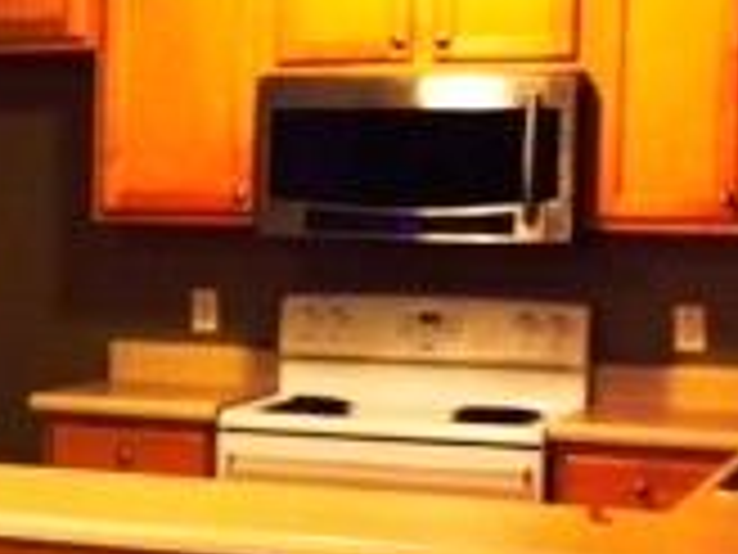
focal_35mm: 117
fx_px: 2494
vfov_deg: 12.7
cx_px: -360
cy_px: 320
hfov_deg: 15.5
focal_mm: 4.12
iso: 80
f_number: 2.2
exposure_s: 1/30
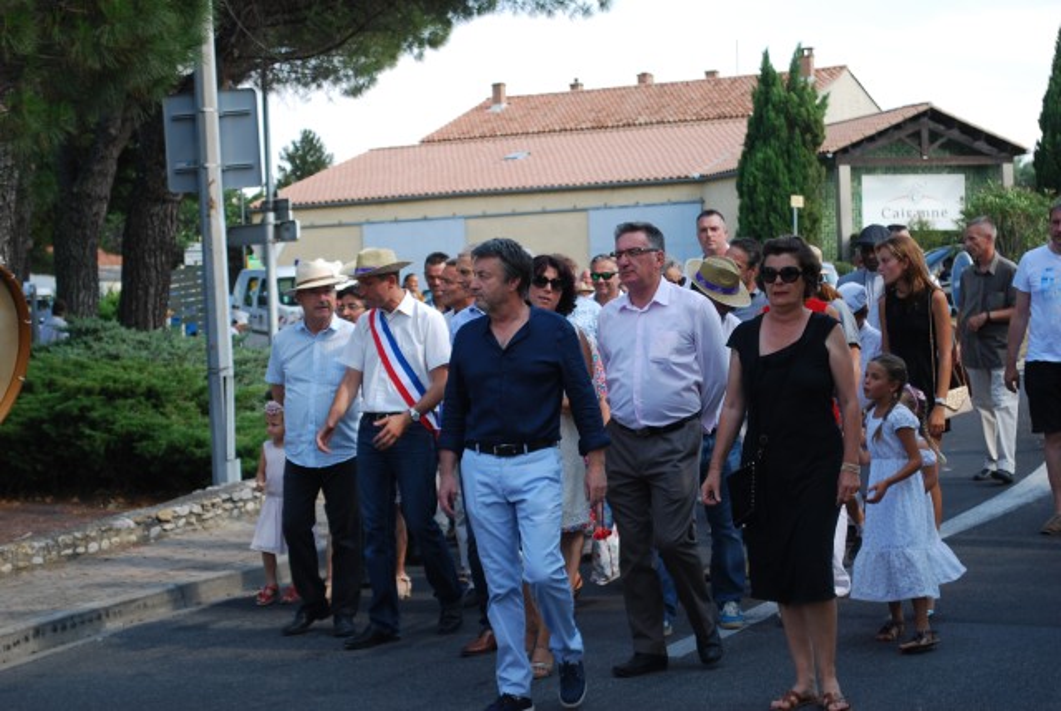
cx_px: 530
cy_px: 356
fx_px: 2303
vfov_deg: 17.6
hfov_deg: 25.9
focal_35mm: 78
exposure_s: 1/125
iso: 125
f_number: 5.6
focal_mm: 52
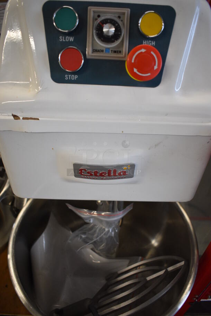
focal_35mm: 30
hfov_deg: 43.7
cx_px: 106
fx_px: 263
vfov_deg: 61.9
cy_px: 158
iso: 1100
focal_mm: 20
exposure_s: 1/125
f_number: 3.5
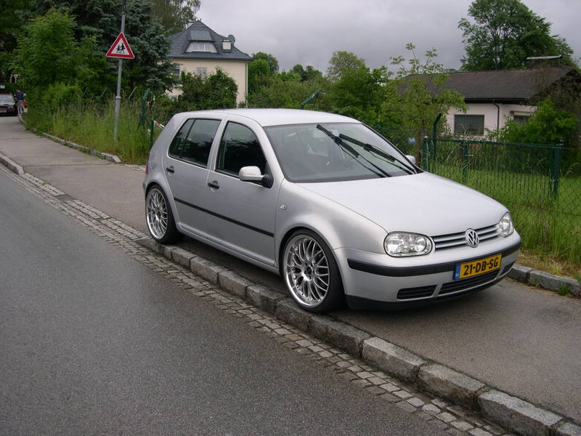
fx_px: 638
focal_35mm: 38
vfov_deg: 37.7
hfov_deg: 49.0
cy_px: 218
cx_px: 290
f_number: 2.8
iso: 100
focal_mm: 8
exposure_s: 1/617
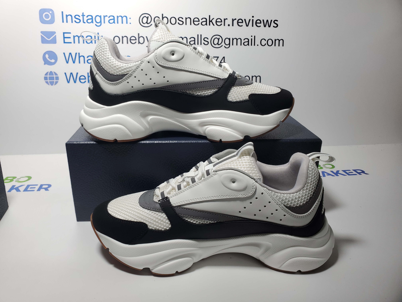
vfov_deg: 53.1
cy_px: 151
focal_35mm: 26
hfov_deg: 67.3
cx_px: 201
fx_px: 302
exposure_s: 1/180
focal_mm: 4.3
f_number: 2.4
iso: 50
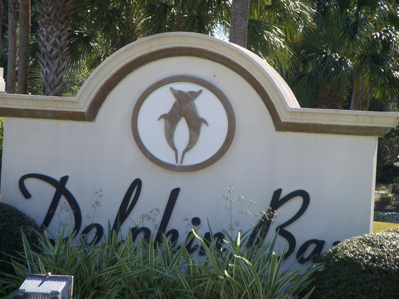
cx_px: 202
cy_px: 151
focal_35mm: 129
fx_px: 1487
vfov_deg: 11.5
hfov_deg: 15.3
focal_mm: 18.9
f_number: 4.2
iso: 100
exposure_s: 1/320
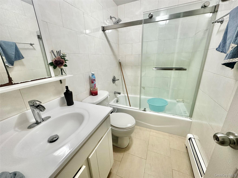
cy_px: 89
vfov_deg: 85.7
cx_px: 119
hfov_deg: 102.1
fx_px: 96
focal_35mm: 14
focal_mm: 2.22
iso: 250
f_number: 2.2
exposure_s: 1/120
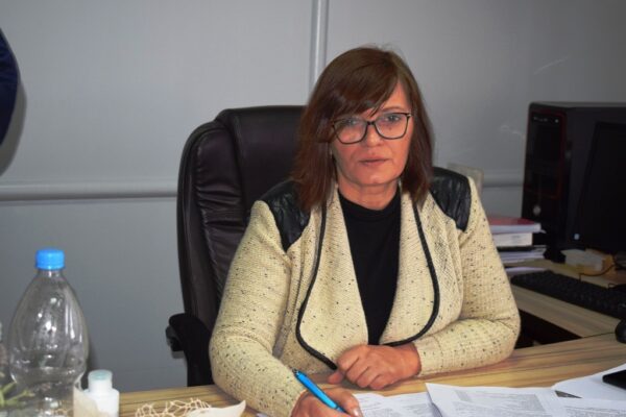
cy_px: 208
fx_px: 1043
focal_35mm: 60
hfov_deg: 33.4
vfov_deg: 22.6
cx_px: 313
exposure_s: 1/100
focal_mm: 40
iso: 800
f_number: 5
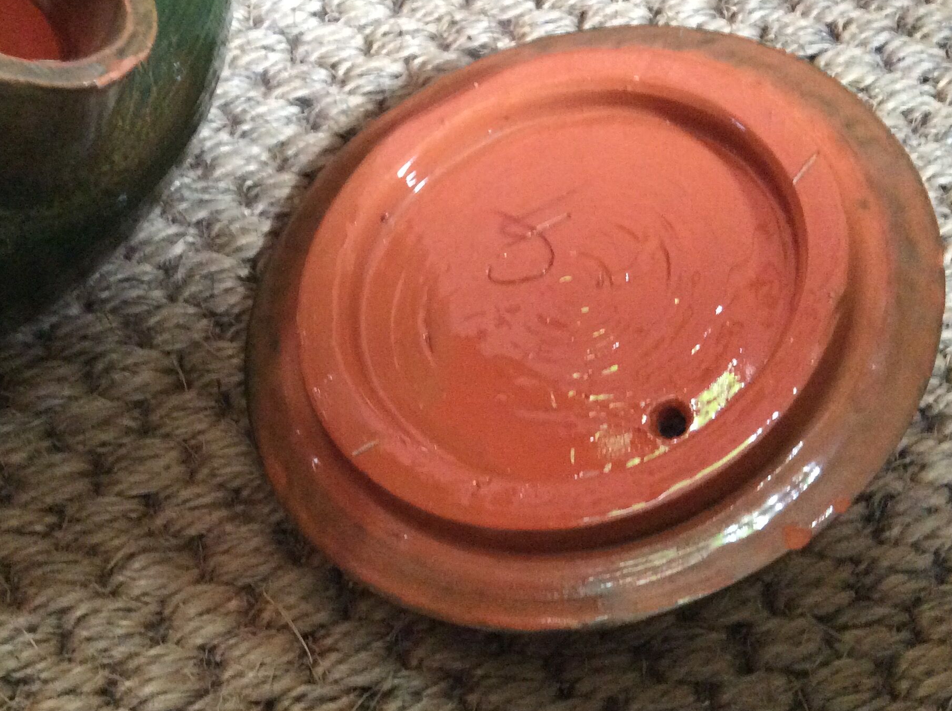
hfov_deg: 41.2
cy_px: 355
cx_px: 404
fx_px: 1263
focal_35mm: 46
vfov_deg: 31.4
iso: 320
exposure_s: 1/17
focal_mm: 3.3
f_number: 2.4
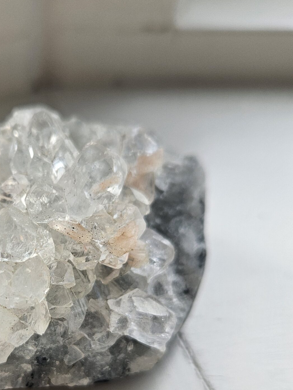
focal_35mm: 42
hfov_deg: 33.2
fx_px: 474
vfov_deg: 44.1
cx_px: 50
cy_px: 265
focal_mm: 5.4
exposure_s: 1/180
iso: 50
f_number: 1.8
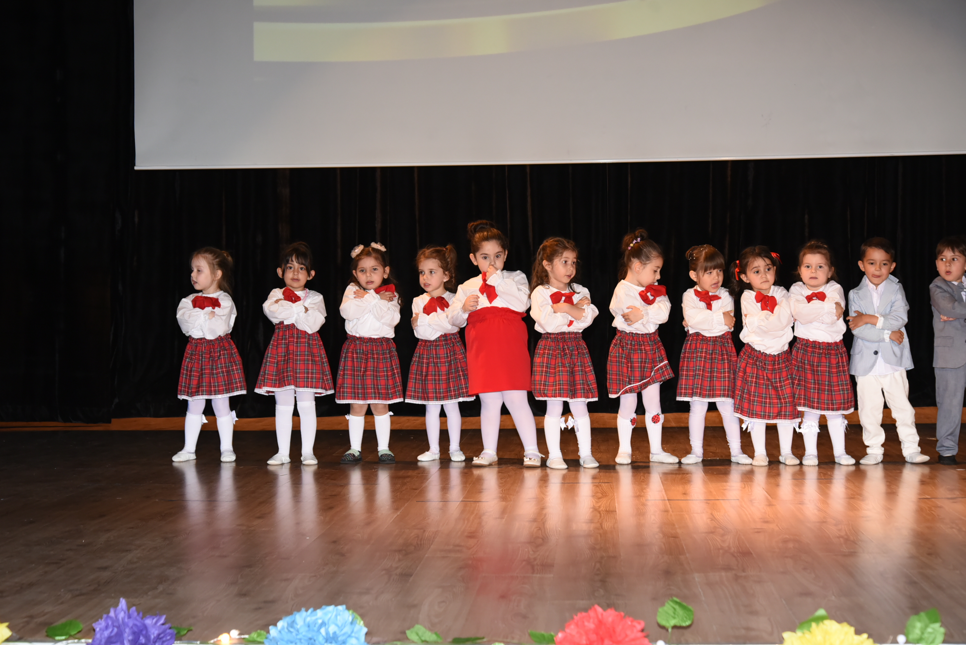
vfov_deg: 21.9
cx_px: 483
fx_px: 1664
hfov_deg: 32.4
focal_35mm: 62
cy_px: 322
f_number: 5.6
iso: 2000
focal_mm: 62
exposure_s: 1/200
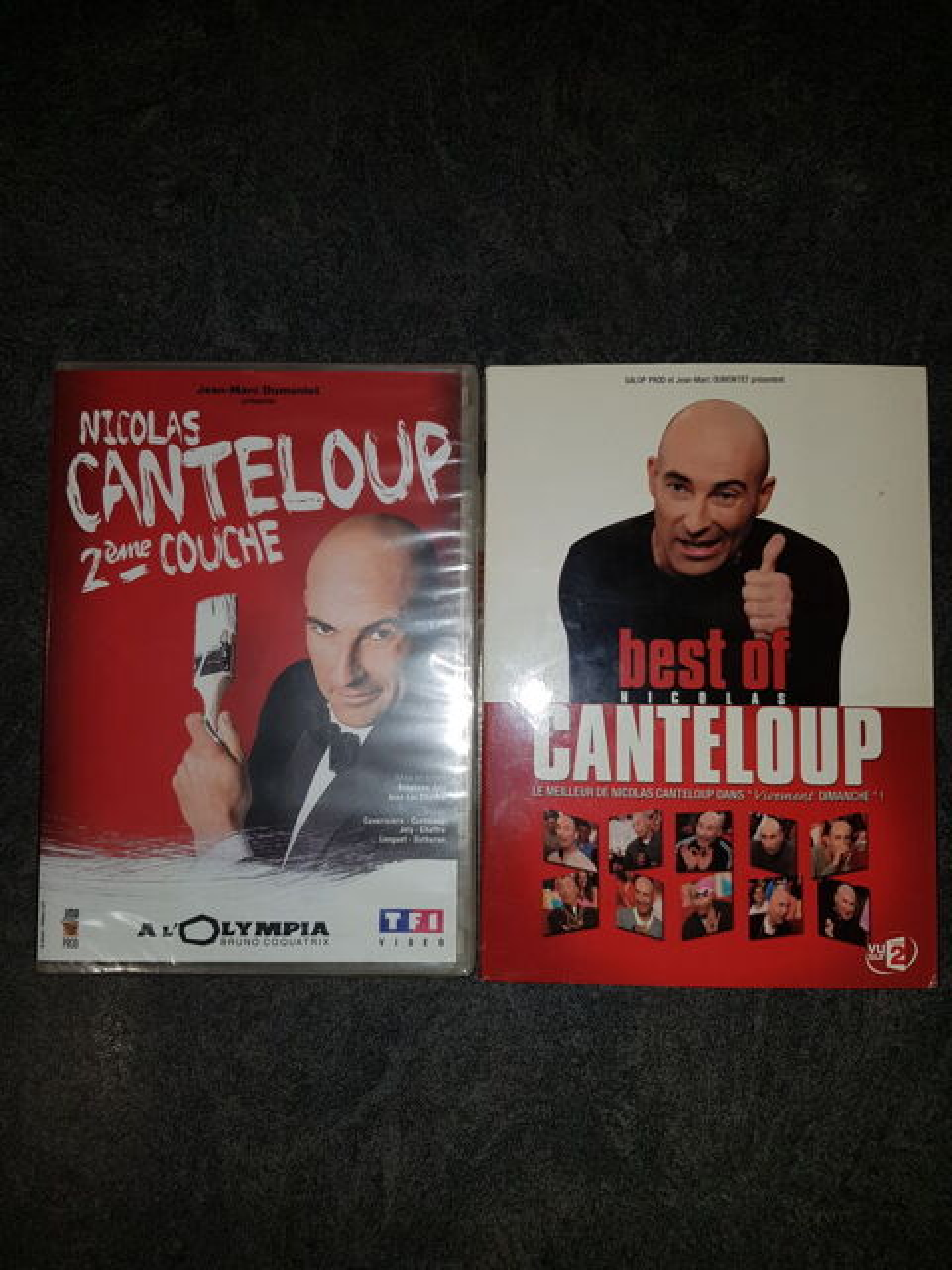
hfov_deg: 53.1
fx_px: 953
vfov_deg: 67.3
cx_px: 476
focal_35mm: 26
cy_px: 635
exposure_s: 1/181
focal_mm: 4.3
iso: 40
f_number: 1.7
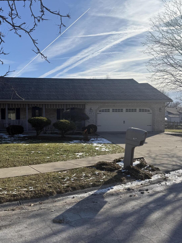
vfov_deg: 55.3
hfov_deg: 42.7
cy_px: 133
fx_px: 231
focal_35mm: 33
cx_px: 71
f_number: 1.78
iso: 100
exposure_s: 1/6711
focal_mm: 6.76
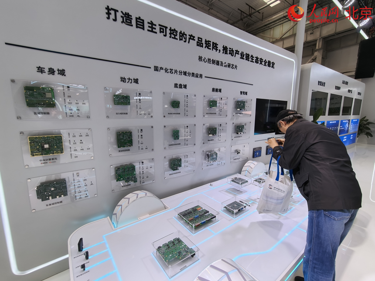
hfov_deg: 98.2
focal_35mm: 15
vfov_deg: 81.7
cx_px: 188
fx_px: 162
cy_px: 140
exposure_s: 1/100
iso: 80
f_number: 2
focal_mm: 2.32
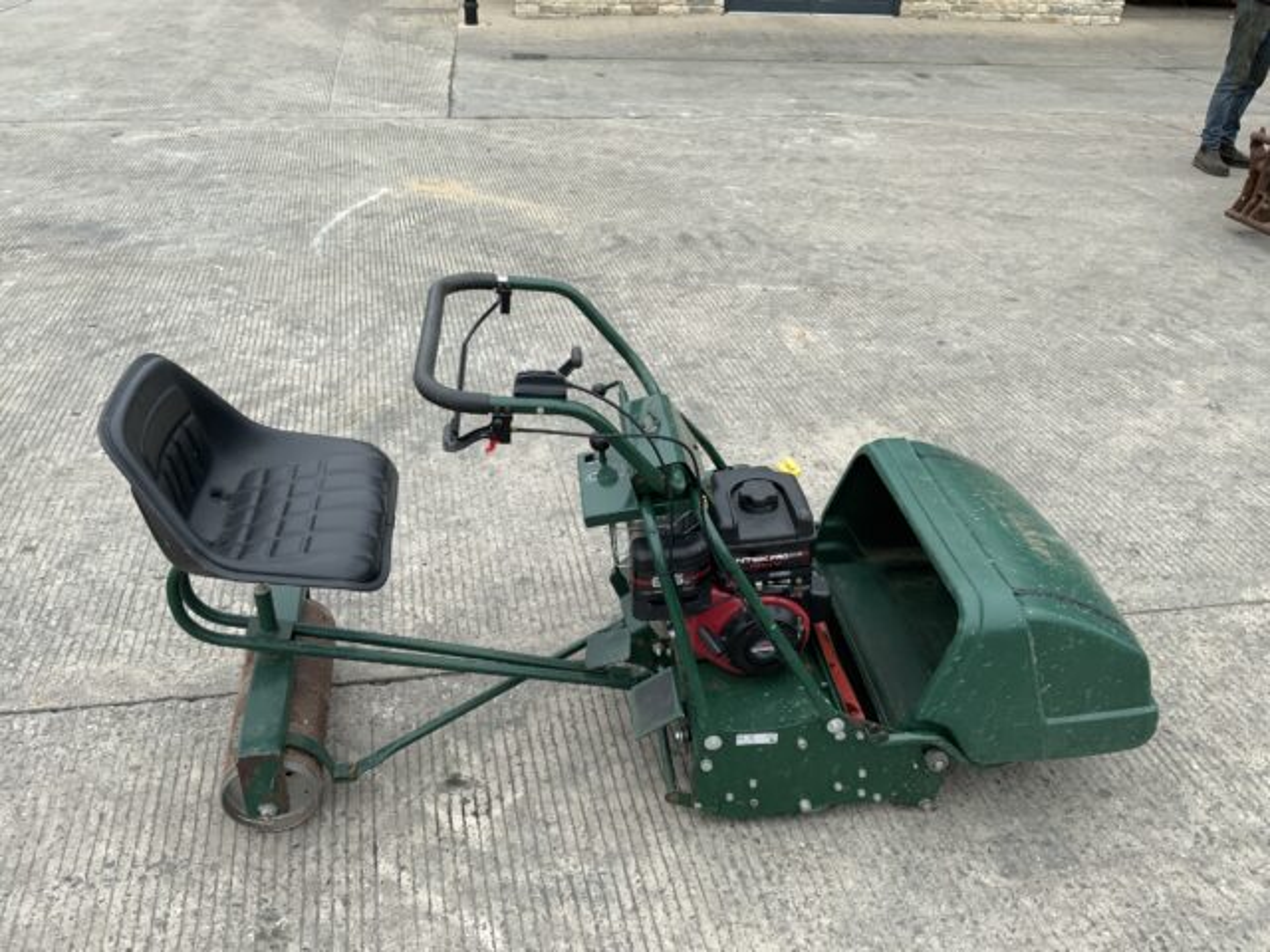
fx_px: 1064
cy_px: 476
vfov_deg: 48.2
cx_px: 635
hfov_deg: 61.7
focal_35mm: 29
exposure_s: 1/231
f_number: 1.8
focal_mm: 3
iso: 16
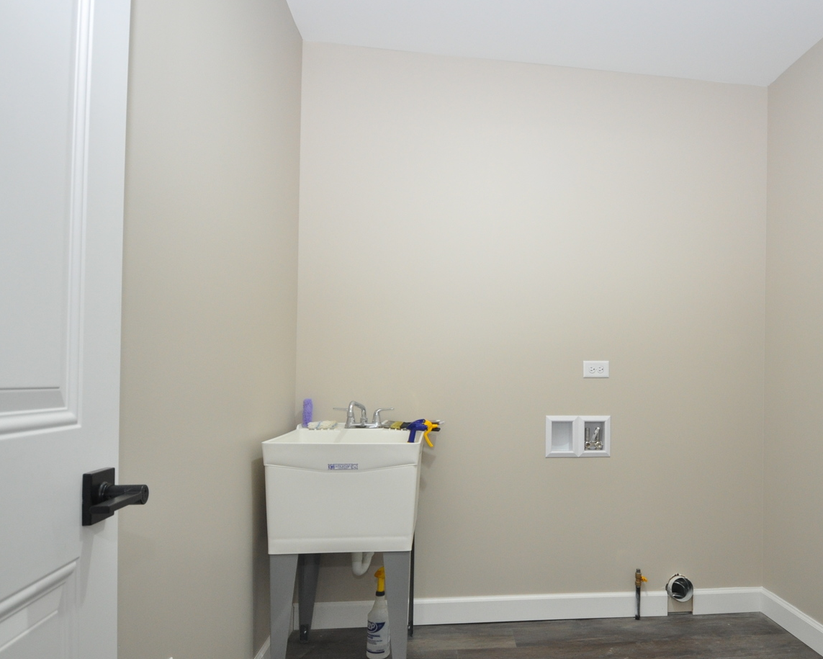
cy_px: 375
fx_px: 585
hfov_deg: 68.9
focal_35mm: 24
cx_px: 527
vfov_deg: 58.6
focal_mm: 12
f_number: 4
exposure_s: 1/60
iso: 800
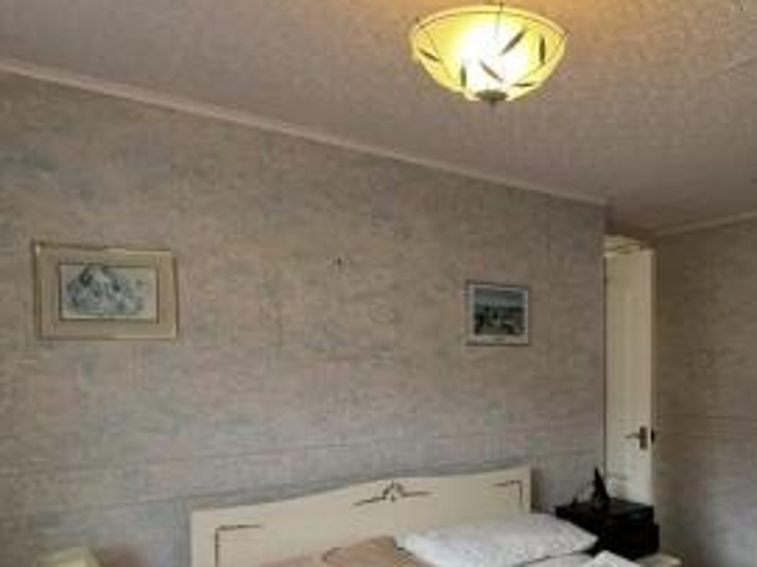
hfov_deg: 59.5
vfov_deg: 48.9
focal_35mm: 28
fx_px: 612
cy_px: 376
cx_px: 582
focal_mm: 1.57
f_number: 1.8
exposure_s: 1/99
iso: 250
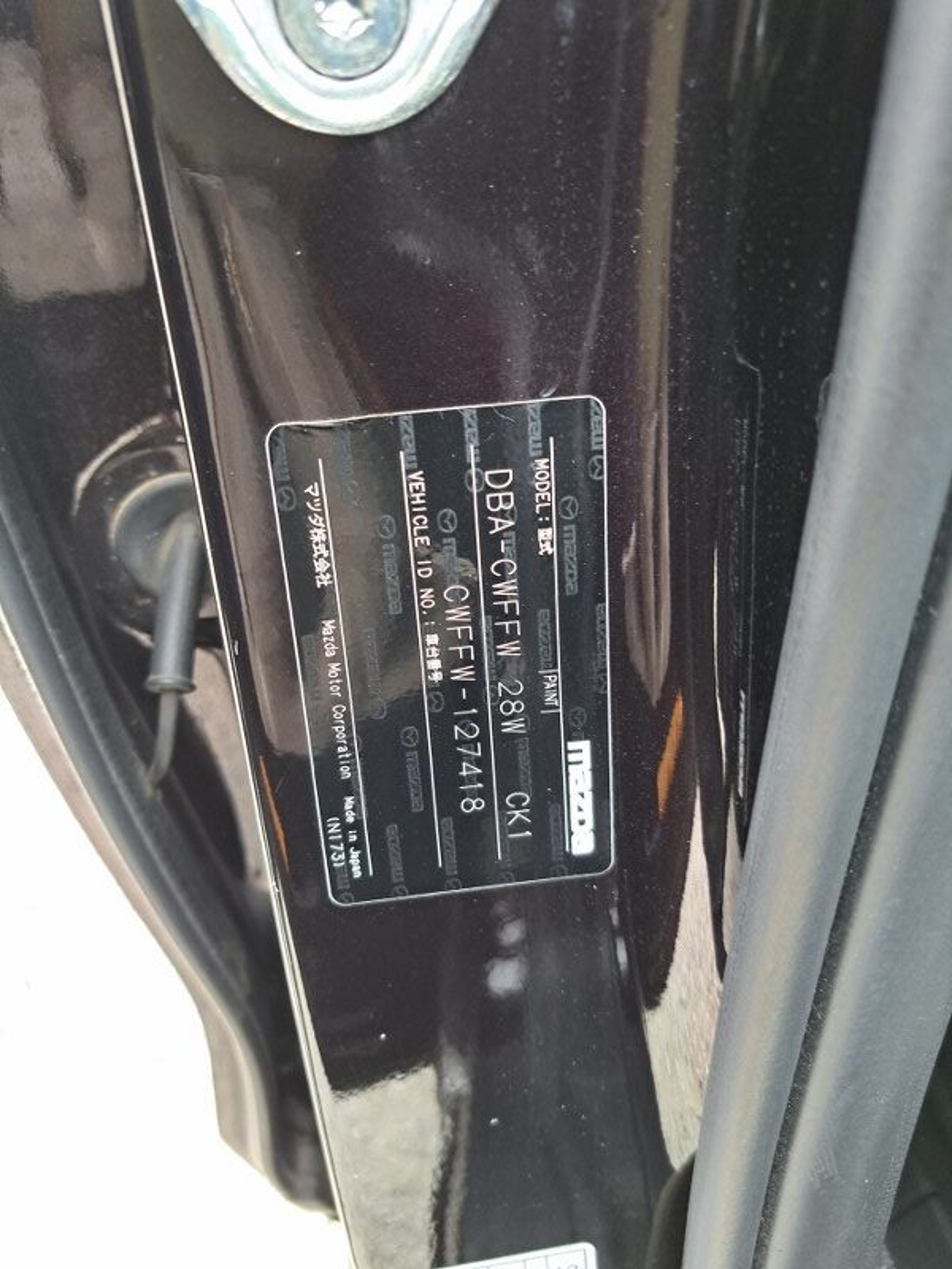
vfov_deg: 71.6
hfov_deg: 56.8
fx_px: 880
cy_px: 634
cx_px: 476
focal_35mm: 24
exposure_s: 1/50
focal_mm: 5.23
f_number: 1.8
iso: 64
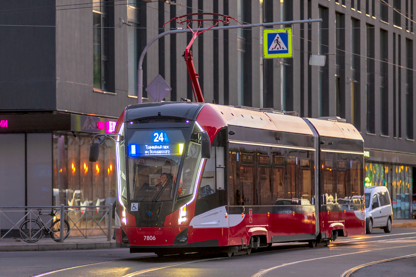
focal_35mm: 135
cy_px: 138
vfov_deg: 10.2
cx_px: 208
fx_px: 1560
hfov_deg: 15.2
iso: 250
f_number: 2.8
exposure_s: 1/80
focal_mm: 135
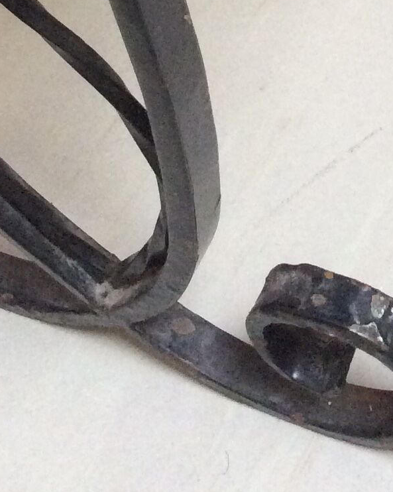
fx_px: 1586
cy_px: -233
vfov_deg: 16.2
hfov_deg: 14.0
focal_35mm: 109
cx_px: 359
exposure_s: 1/25
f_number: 2.4
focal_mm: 3.3
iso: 250
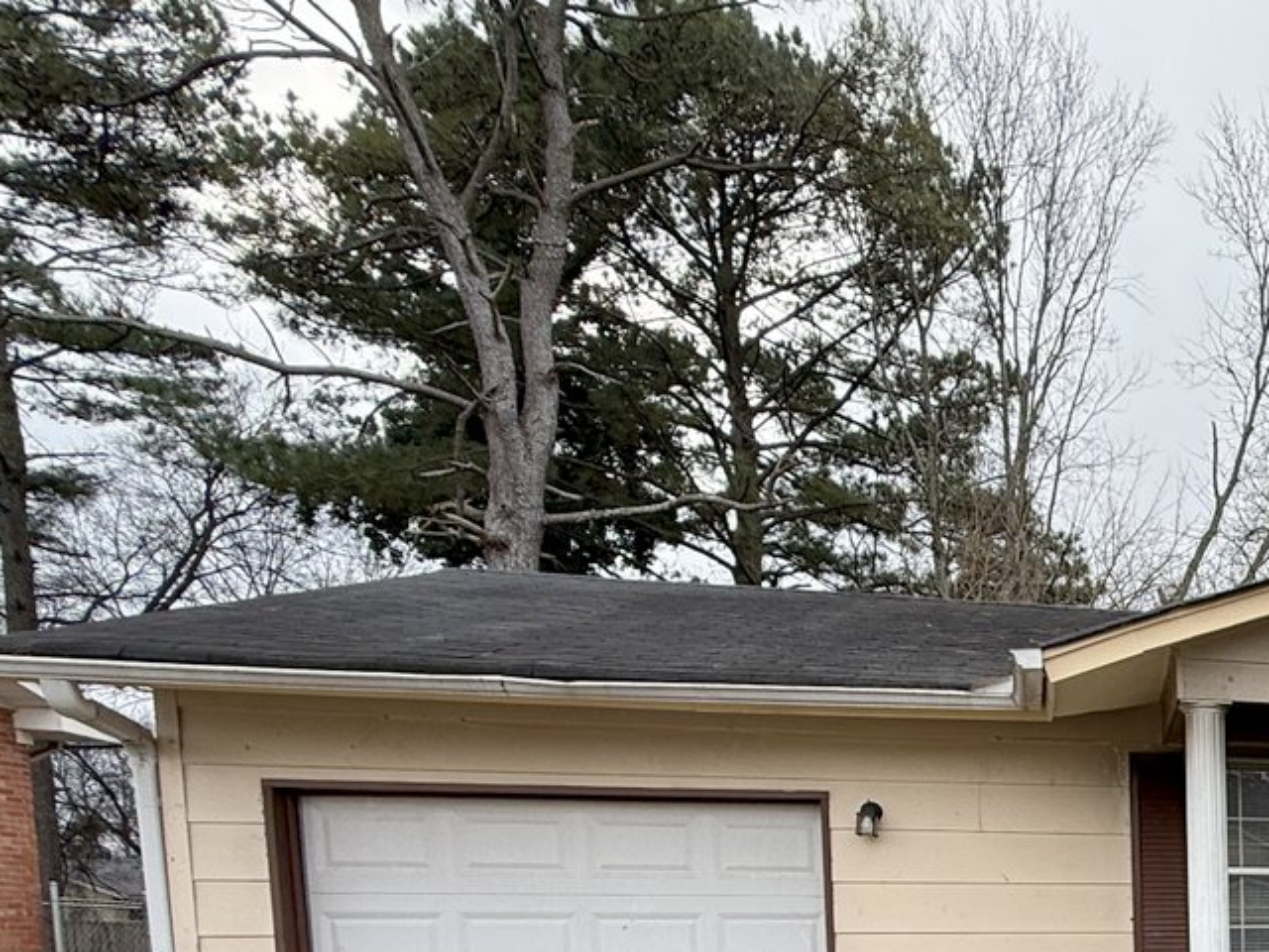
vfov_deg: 35.4
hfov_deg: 39.8
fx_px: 1283
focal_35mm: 35
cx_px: 1479
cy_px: 1023
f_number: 2.2
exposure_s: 1/564
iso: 64
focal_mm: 2.22
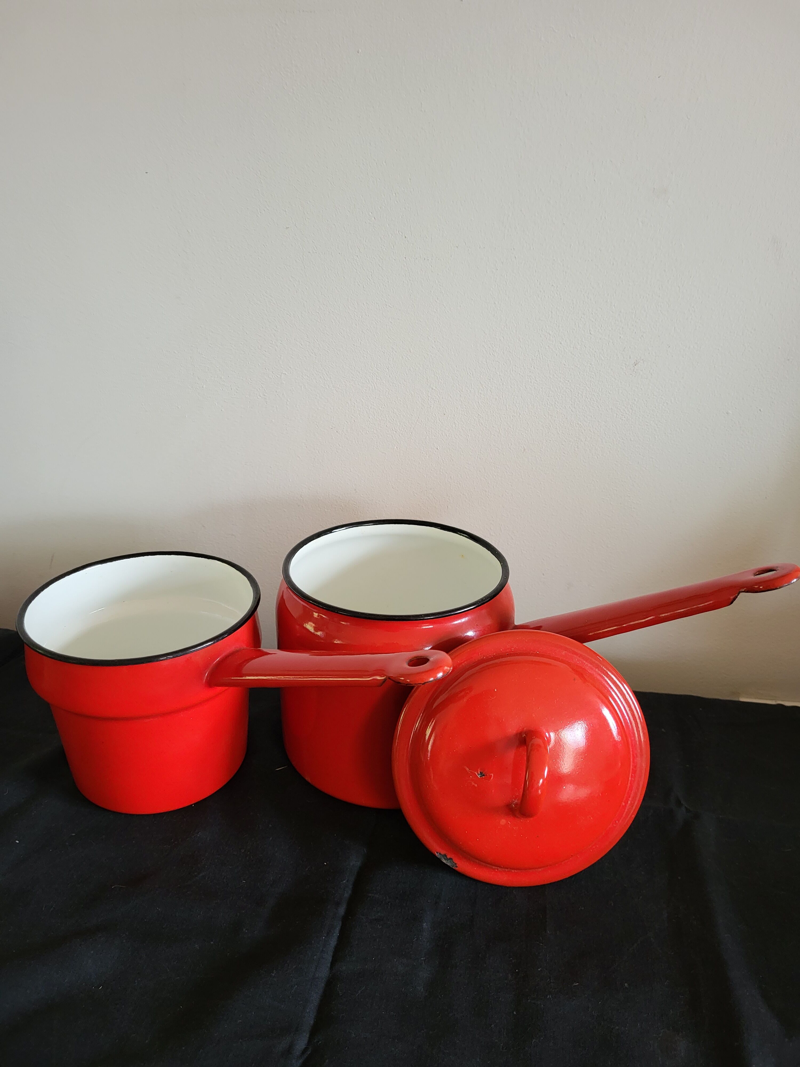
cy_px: 534
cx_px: 400
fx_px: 801
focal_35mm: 26
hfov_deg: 53.1
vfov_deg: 67.3
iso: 250
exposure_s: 1/50
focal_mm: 5.4
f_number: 1.8
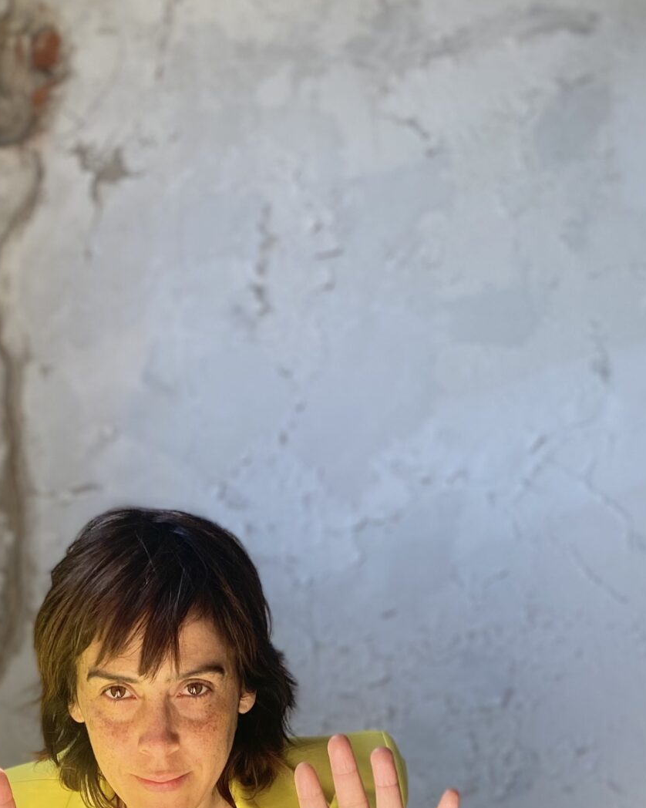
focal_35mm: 62
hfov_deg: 24.2
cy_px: 961
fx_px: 1482
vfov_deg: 27.1
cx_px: 125
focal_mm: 4.25
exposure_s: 1/277
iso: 32
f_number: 1.8
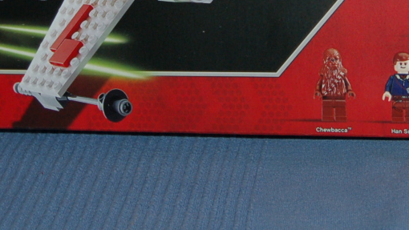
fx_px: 1508
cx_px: 273
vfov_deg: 8.6
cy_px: -84
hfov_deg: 15.4
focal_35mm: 139
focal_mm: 30
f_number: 4.2
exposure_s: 1/60
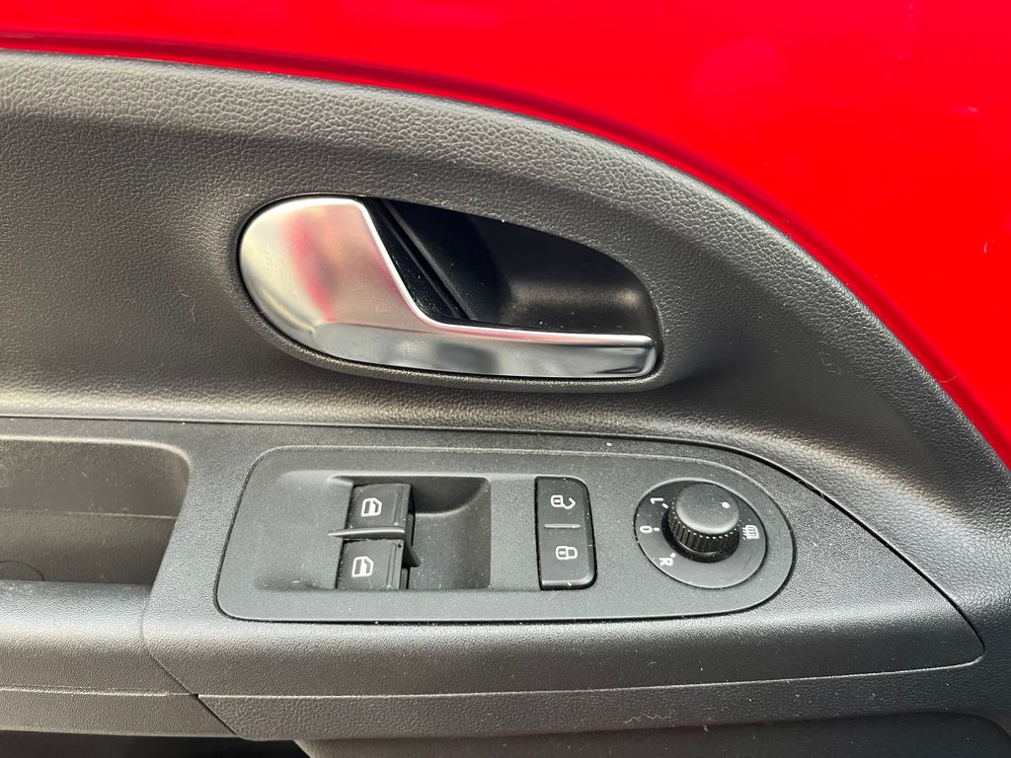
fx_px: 759
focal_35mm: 26
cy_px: 379
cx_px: 506
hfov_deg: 67.3
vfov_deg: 53.1
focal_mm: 5.1
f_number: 1.6
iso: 200
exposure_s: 1/60
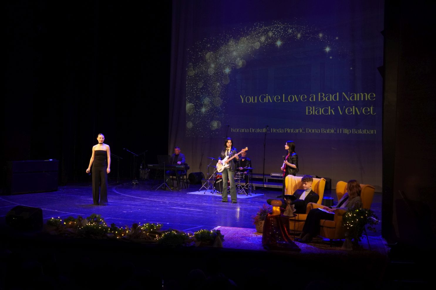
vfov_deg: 30.9
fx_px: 525
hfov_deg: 45.1
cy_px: 145
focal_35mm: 43
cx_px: 218
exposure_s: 1/125
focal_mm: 28.9
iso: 1600
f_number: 3.2
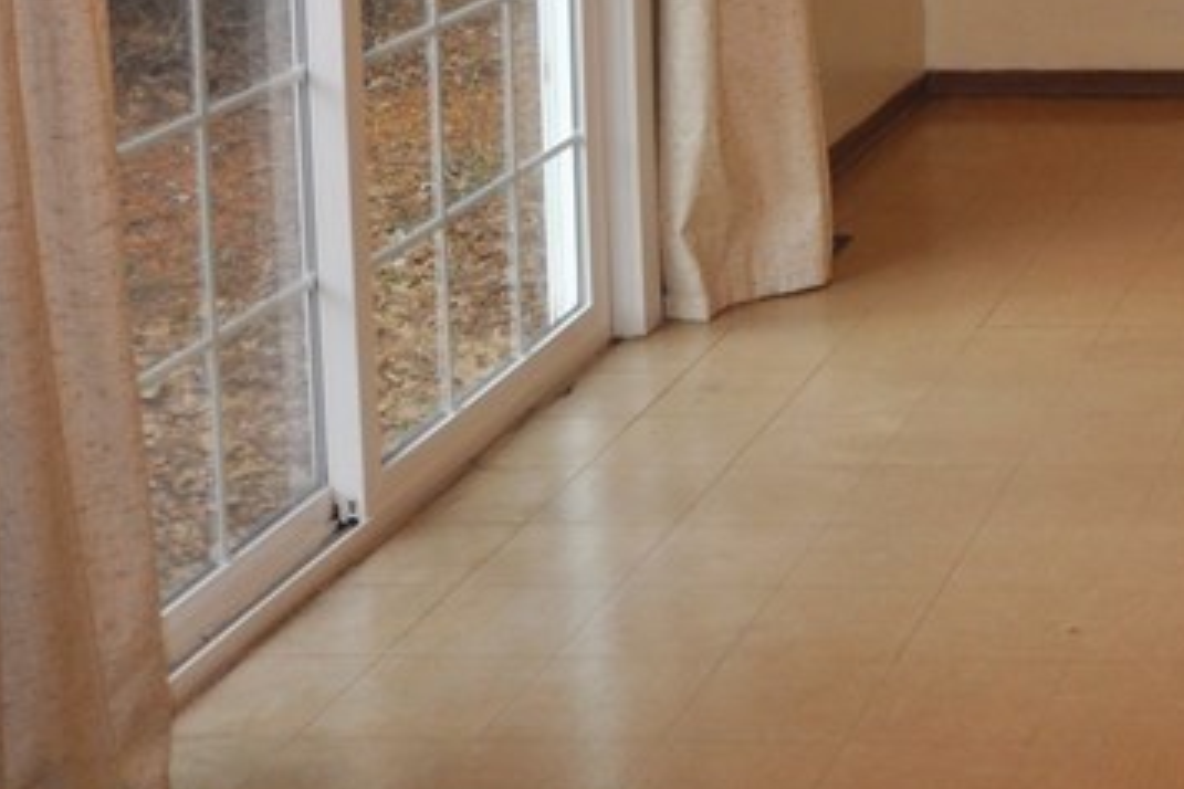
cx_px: 1761
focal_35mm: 78
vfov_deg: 16.4
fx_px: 2549
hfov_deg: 21.9
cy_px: -305
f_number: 2.8
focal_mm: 17
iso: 500
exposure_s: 1/125
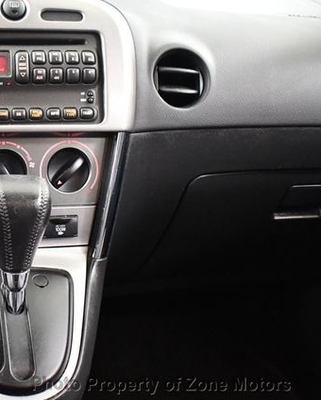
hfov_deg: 28.4
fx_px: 605
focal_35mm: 51
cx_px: 20
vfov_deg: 36.6
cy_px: 200
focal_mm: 18
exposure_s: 1/60
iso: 4500
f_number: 3.5
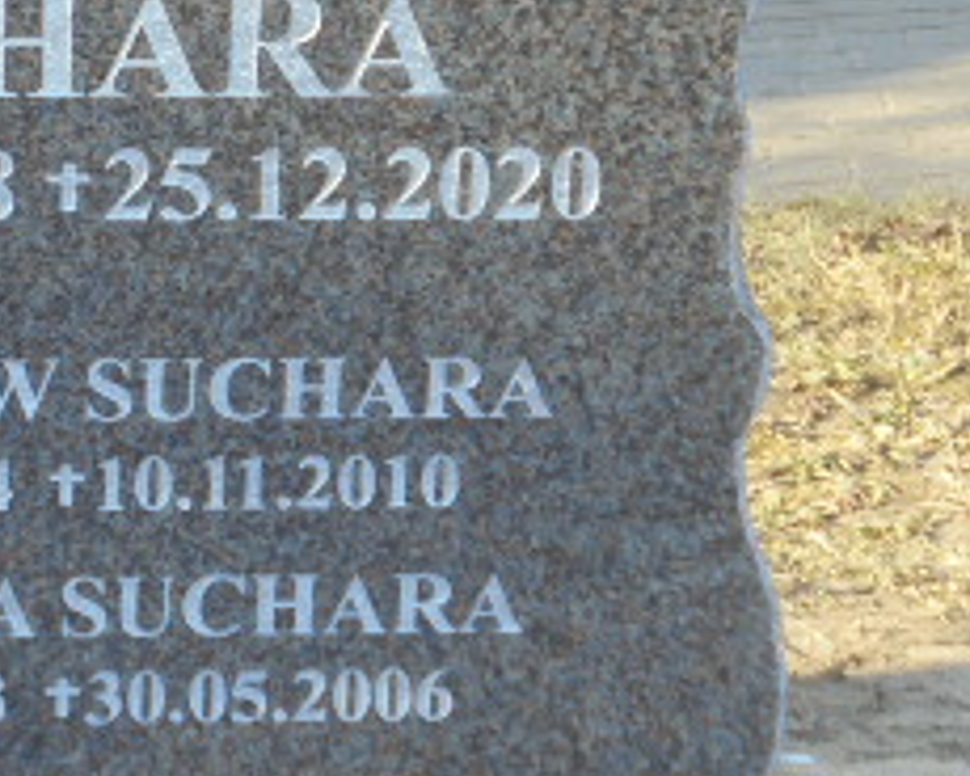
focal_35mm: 198
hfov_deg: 9.7
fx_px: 5684
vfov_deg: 7.8
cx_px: 97
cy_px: 169
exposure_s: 1/40
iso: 100
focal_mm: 13.1
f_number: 6.1
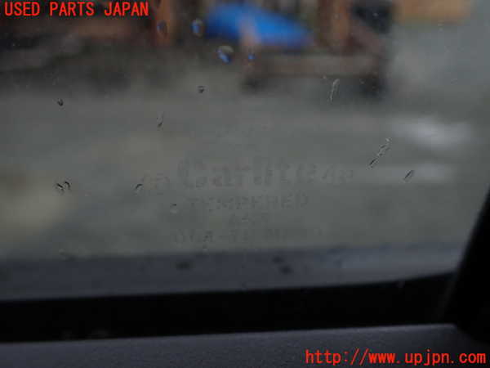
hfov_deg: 60.0
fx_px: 425
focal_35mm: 30
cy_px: 184
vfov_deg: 46.8
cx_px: 245
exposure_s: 1/160
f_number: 2.3
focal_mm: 5.4
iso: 100
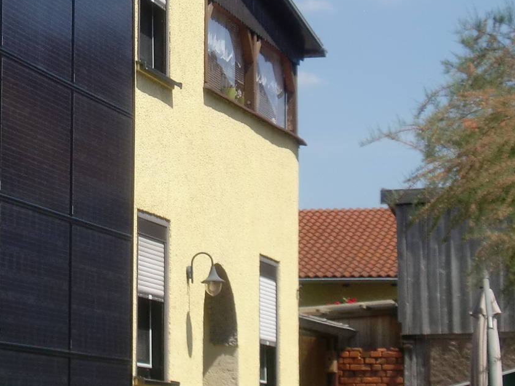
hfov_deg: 12.8
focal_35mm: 154
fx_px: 2290
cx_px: 117
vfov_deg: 9.6
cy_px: 99
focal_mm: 9.3
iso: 64
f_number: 3.7
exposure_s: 1/800
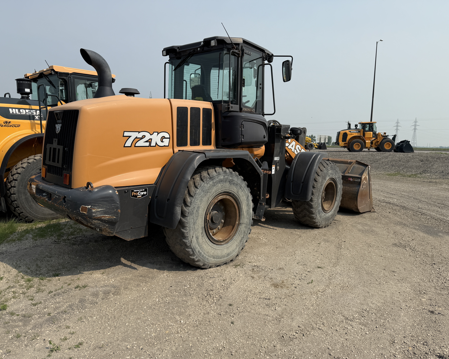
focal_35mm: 25
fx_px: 332
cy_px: 180
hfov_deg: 68.1
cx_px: 216
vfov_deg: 56.8
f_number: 1.78
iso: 80
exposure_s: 1/5714
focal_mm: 6.76
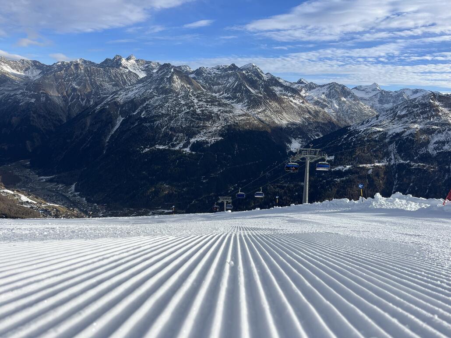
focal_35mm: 26
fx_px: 339
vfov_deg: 53.1
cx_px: 226
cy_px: 169
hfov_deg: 67.3
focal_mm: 5.1
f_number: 1.6
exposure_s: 1/4484
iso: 50
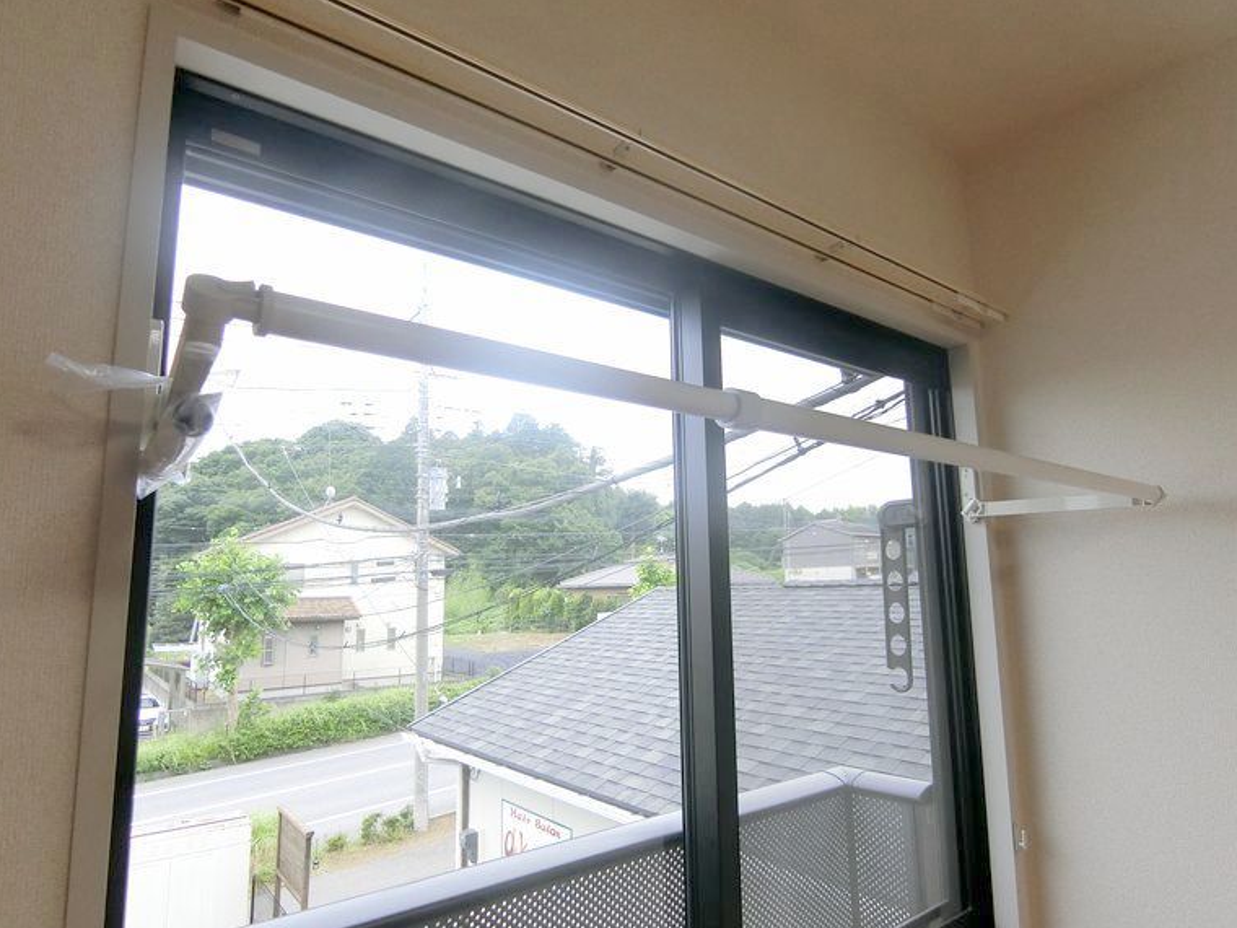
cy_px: 479
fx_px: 715
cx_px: 641
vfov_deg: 66.0
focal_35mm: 20
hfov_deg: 81.7
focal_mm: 4.06
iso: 400
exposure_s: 1/100
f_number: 2.7
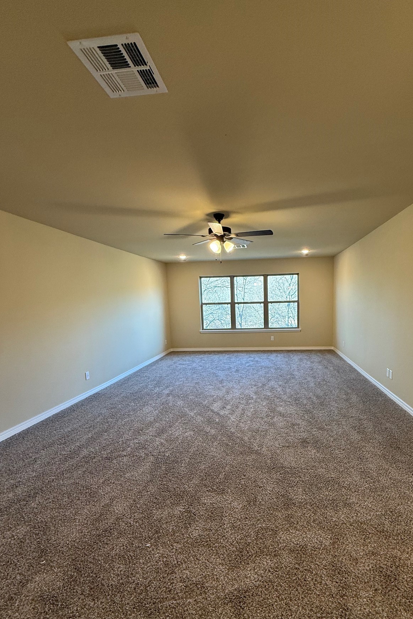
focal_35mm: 16
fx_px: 275
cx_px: 250
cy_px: 333
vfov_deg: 96.5
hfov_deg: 72.9
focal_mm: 2.22
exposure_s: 1/120
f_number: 2.2
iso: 250
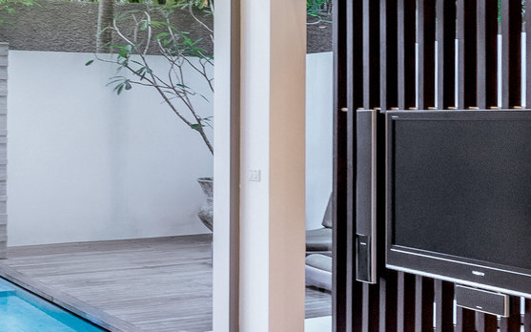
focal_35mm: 60
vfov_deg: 21.6
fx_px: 868
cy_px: 116
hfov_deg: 33.5
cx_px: 153
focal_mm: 16
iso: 400
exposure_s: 1/4
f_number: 7.1
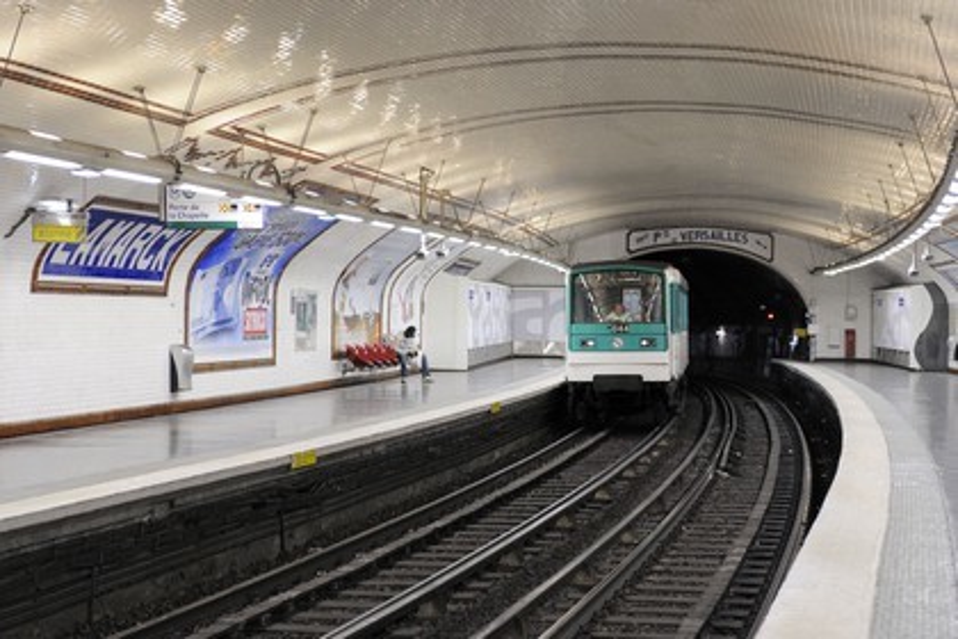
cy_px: 320
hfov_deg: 33.4
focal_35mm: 60
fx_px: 1597
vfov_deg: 22.6
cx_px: 479
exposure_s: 1/40
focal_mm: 60
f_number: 3.5
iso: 800
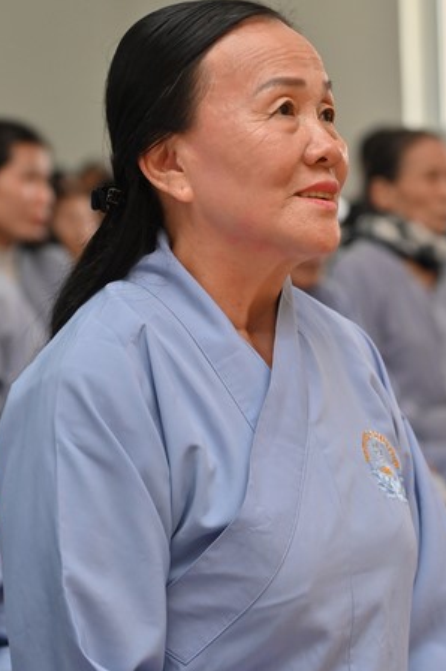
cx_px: 257
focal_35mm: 174
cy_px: 403
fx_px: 3238
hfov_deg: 7.9
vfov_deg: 11.8
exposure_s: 1/125
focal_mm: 120
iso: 1600
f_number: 5.6
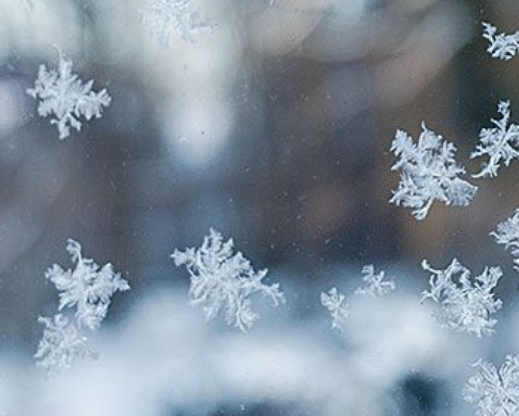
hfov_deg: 14.0
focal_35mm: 132
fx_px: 2029
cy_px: 68
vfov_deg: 11.7
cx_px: 685
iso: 500
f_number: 5
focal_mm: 33
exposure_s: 1/160
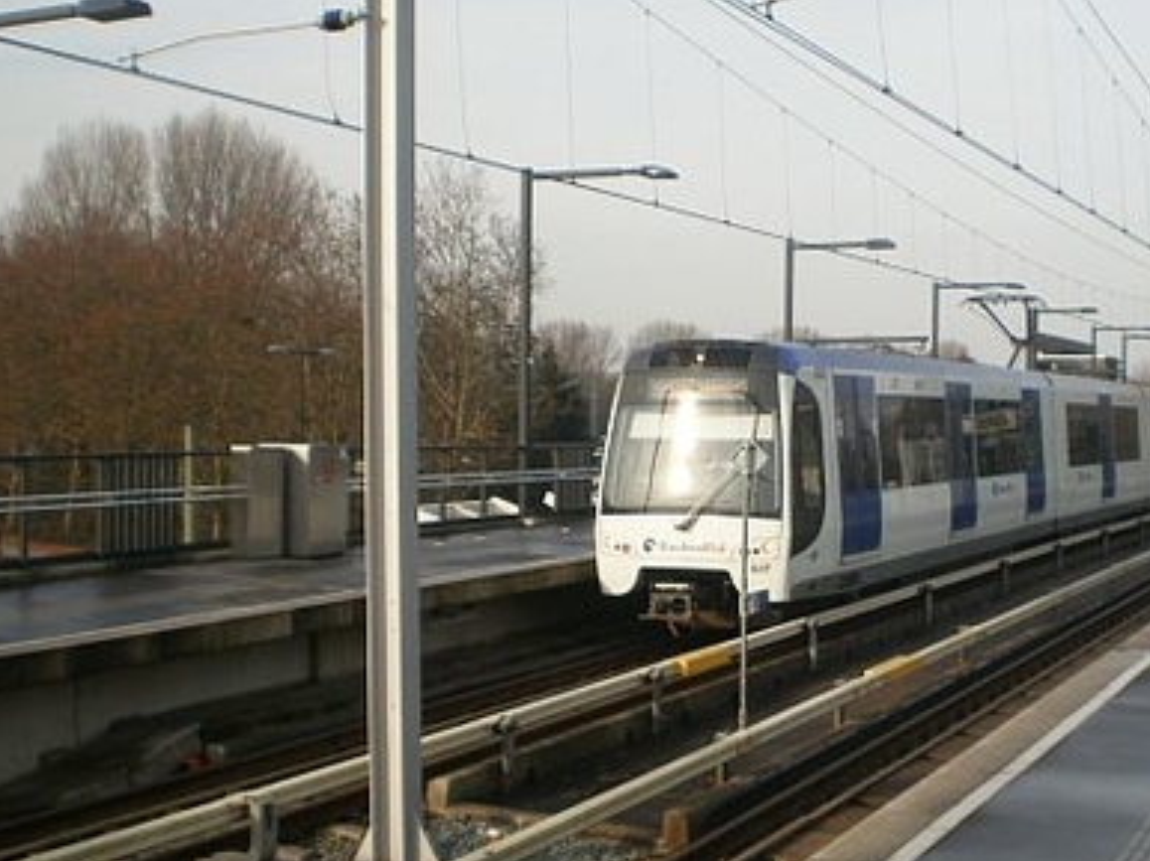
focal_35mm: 56
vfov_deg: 26.0
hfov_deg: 34.0
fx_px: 1859
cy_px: 501
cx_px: 784
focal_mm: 6.3
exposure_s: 1/500
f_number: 4.6
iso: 100
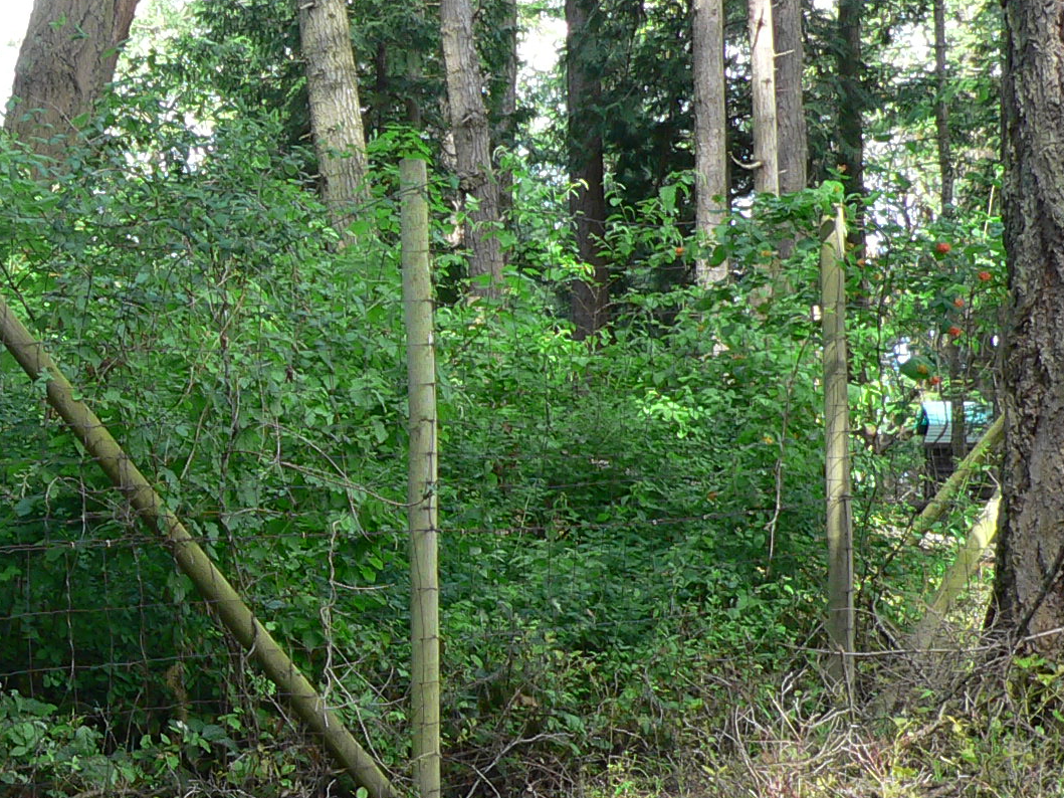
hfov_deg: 21.5
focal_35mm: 87
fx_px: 2674
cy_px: 508
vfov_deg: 16.9
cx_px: -70
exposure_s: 1/60
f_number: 2.8
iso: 100
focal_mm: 6
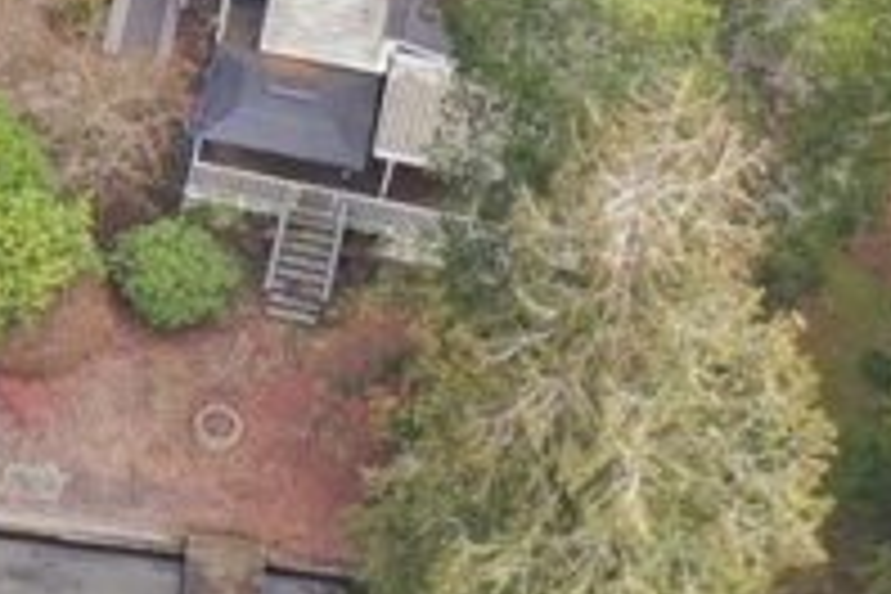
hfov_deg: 9.8
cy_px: 11
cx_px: -729
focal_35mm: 198
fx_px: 4900
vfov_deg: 6.9
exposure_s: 1/120
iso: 100
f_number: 3.5
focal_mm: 10.26
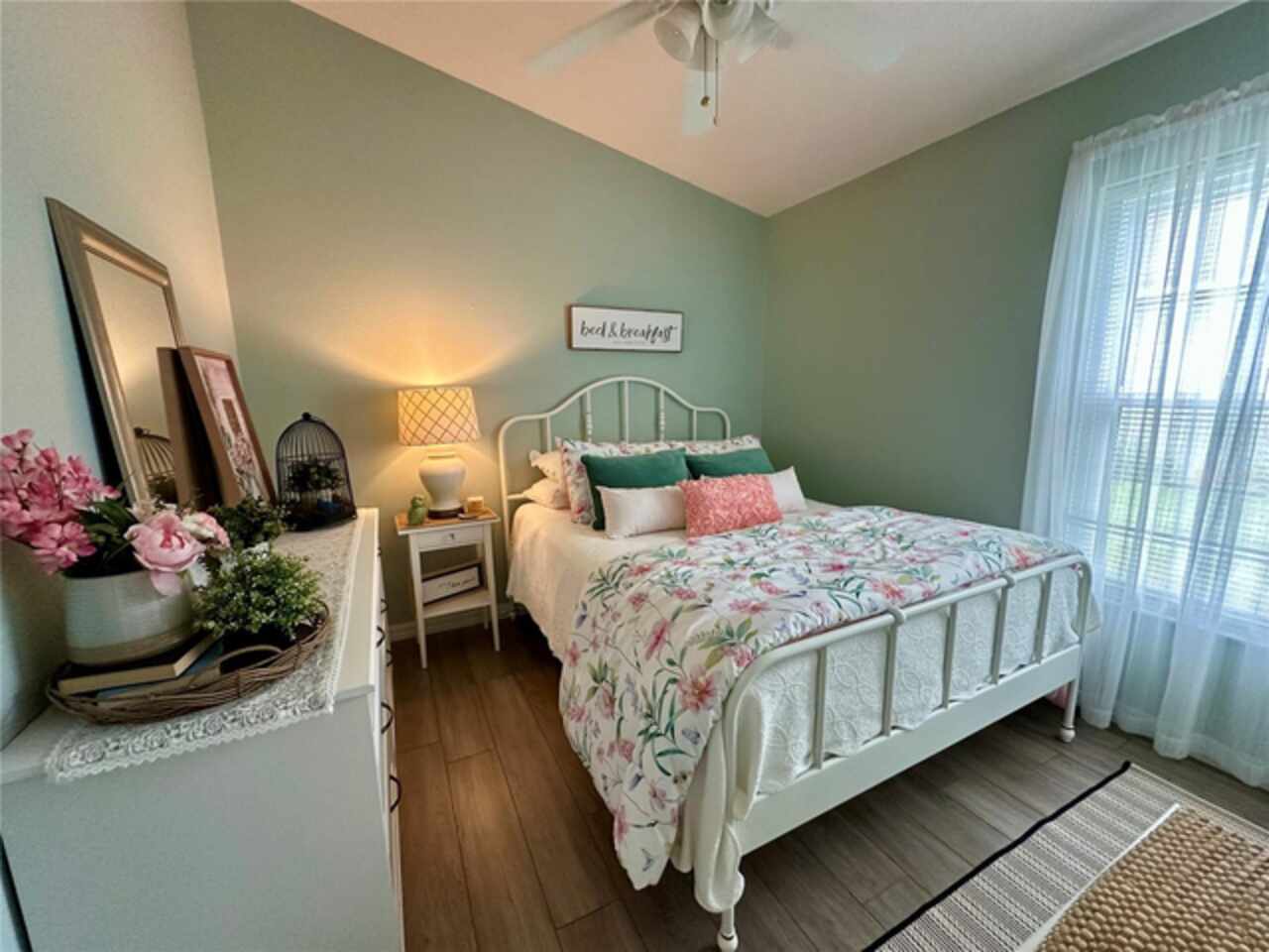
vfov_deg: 85.7
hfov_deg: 102.1
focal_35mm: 14
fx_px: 513
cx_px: 634
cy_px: 476
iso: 320
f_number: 2.2
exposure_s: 1/120
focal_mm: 2.22
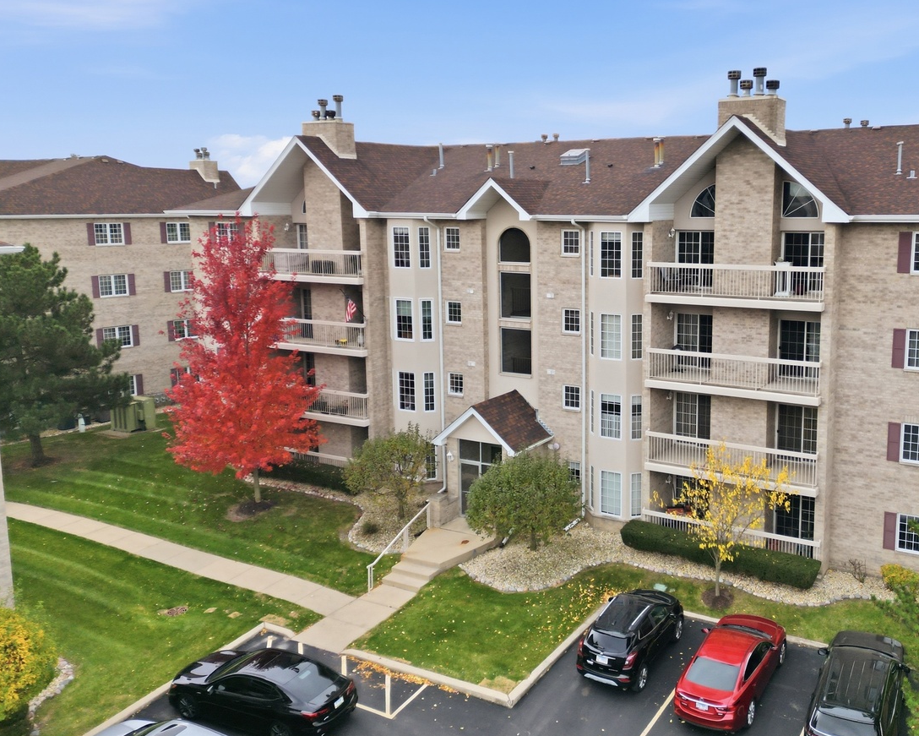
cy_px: 333
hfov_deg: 56.2
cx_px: 597
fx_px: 843
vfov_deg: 47.1
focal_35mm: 31
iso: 100
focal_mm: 6.7
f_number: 1.7
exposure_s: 1/2000
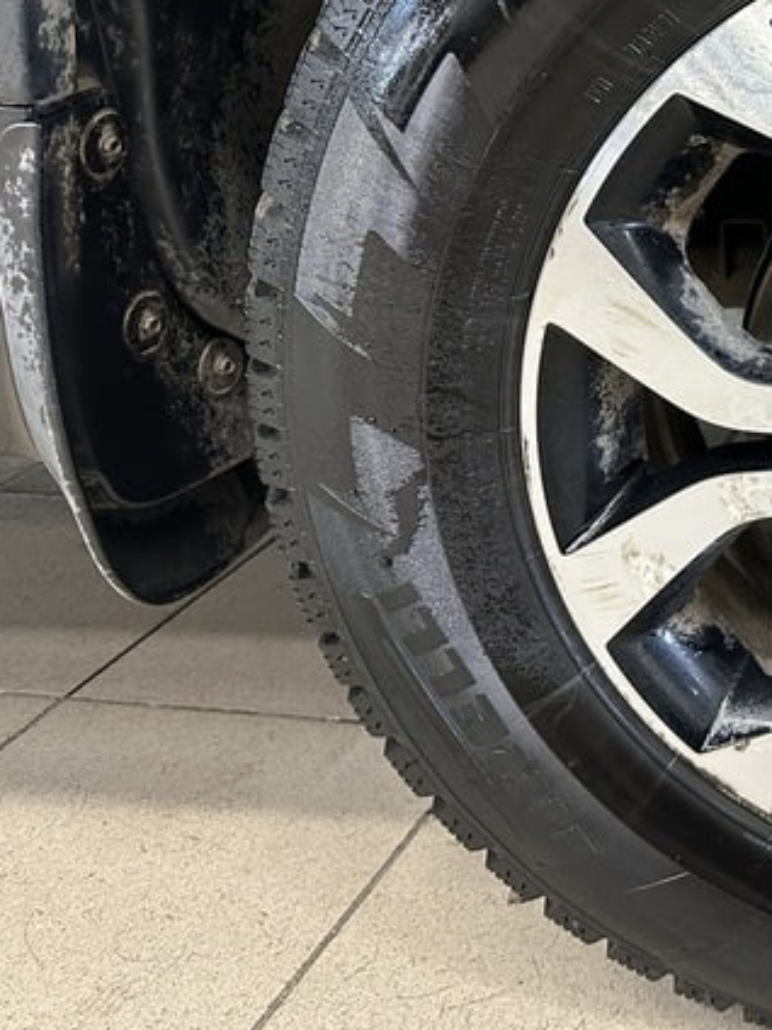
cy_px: 329
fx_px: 1517
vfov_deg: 37.0
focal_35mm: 51
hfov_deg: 24.4
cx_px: 1039
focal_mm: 6.86
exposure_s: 1/50
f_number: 1.78
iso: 320
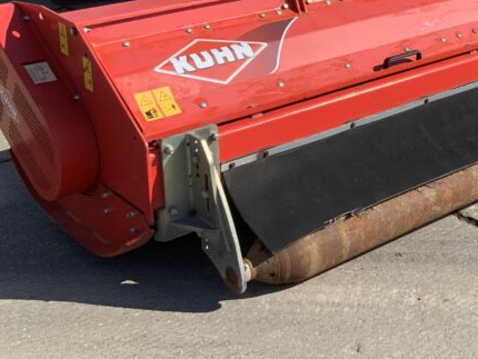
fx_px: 953
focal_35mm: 69
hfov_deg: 26.4
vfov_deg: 20.9
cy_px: 33
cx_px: 495
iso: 16
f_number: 1.8
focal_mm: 3
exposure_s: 1/1675
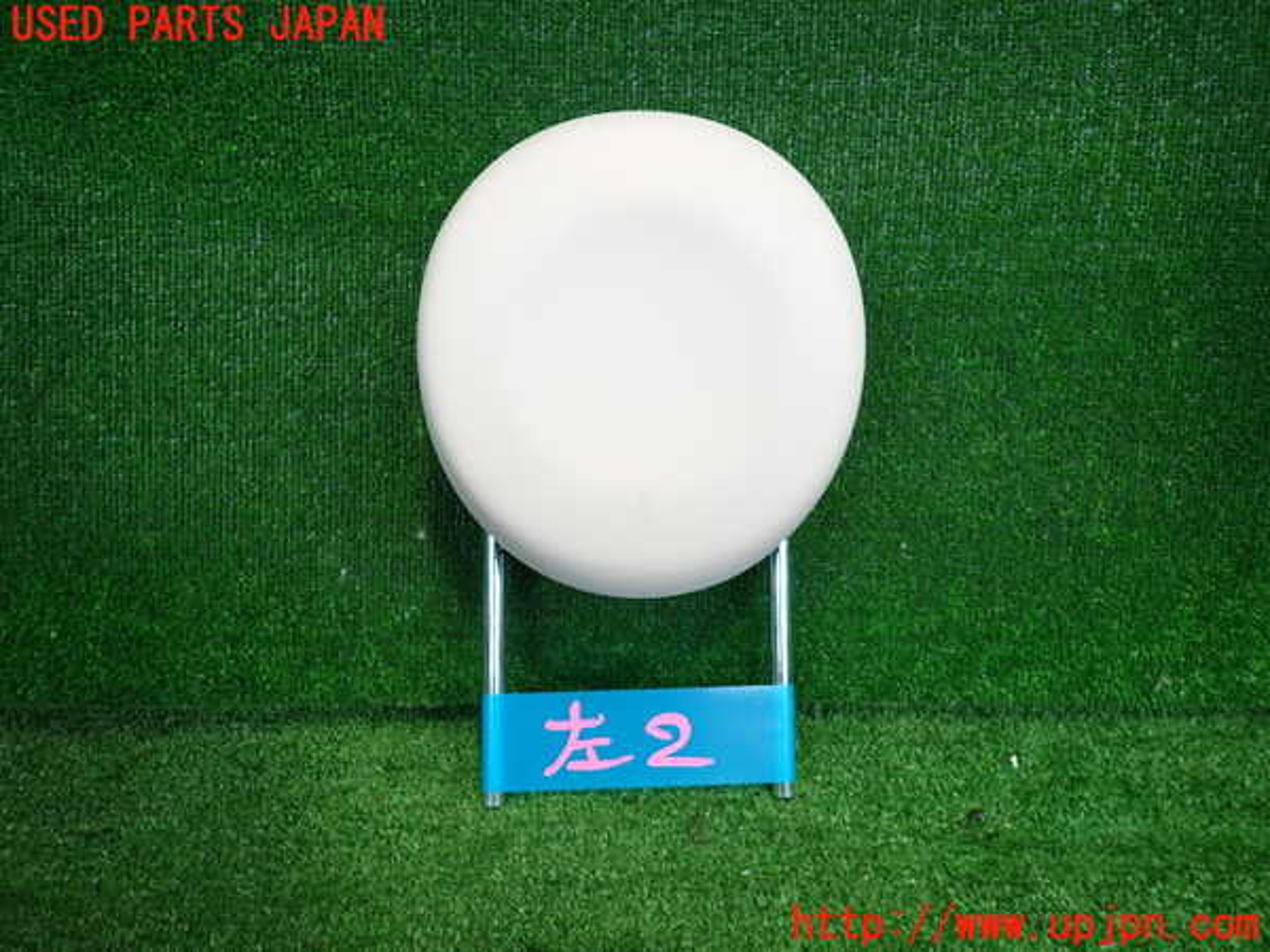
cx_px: 635
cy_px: 476
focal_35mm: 25
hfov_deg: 69.4
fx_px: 917
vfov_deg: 54.9
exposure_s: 1/50
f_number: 2
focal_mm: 4.5
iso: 200
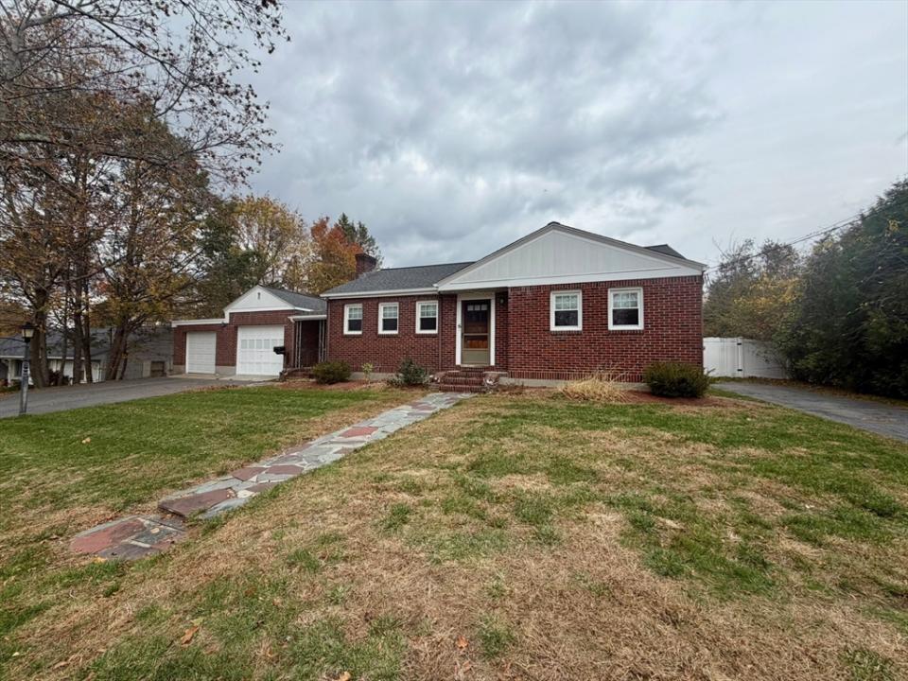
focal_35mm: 14
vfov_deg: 85.7
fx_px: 367
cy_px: 340
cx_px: 454
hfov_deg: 102.1
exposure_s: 1/535
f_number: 2.2
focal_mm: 2.22
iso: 40
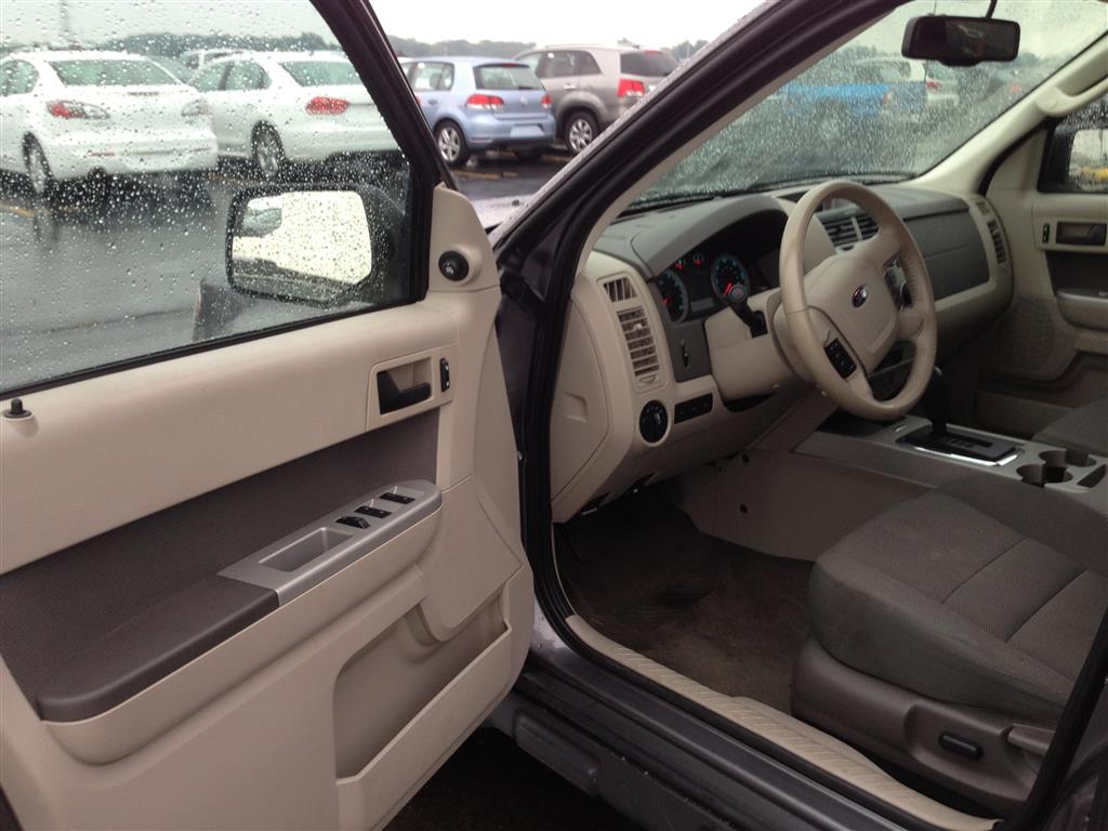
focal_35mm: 33
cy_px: 416
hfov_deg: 55.4
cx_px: 554
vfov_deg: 42.9
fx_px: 1056
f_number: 2.4
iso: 64
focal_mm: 4.13
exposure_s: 1/40
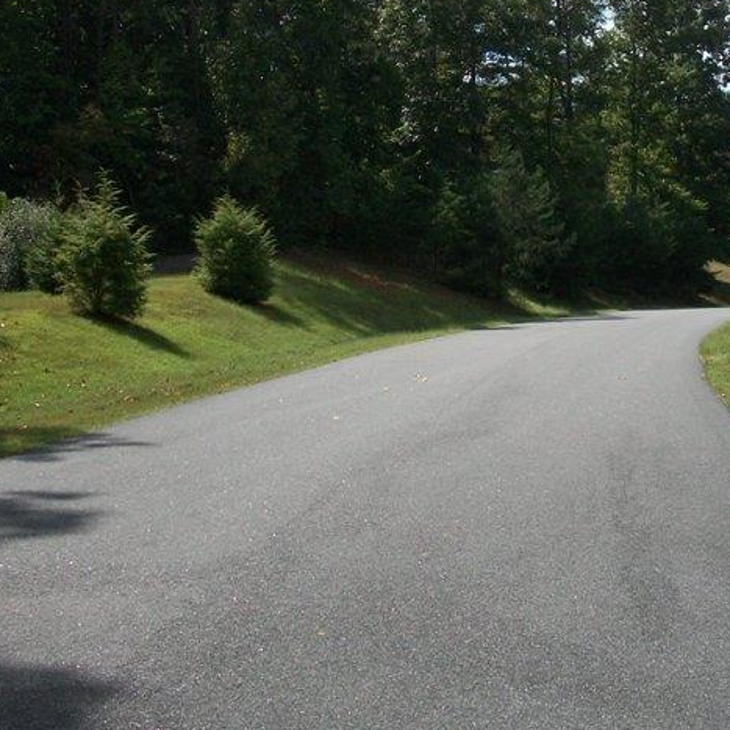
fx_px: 1479
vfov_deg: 27.5
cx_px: 566
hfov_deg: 27.3
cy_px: 231
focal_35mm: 62
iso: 80
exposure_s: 1/400
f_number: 5.5
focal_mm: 5.7
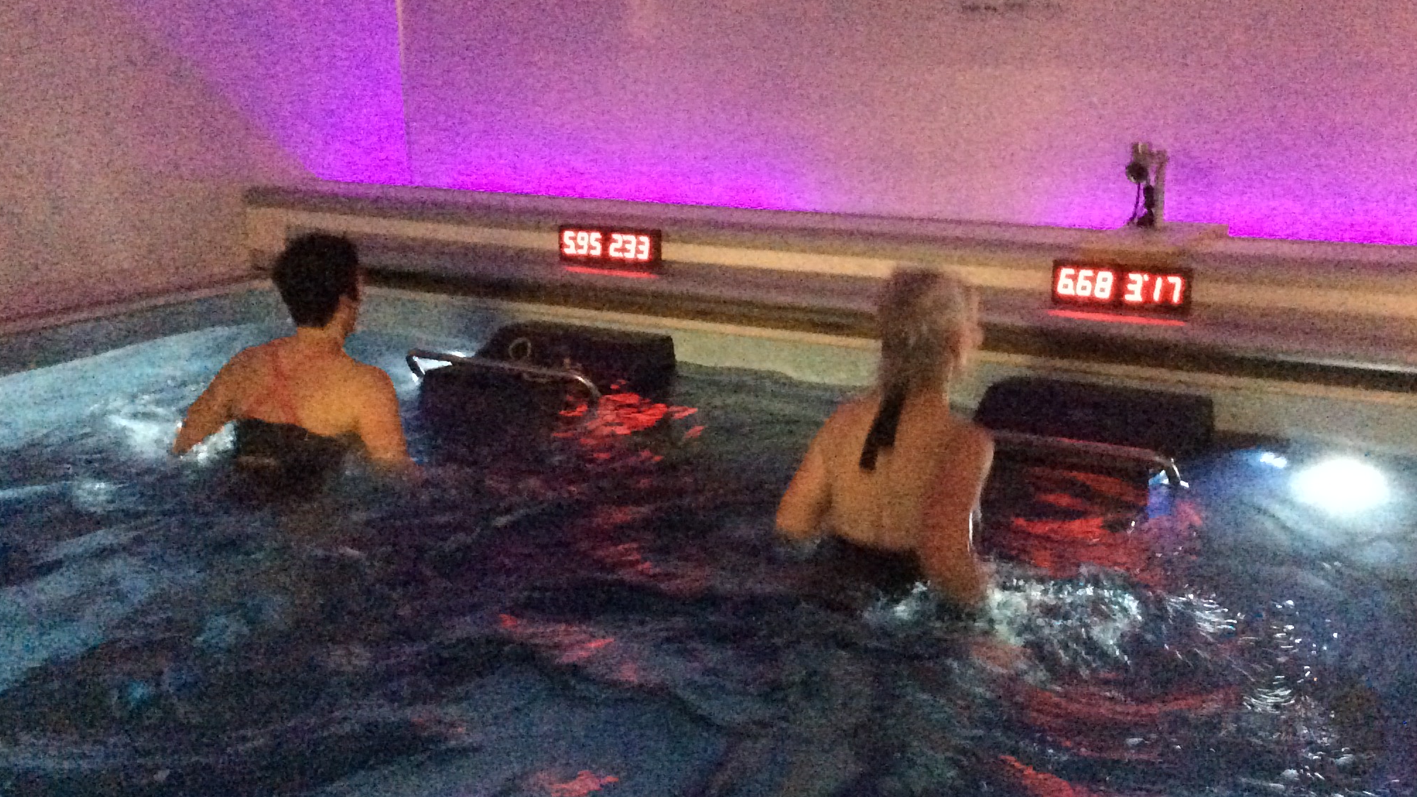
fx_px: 1691
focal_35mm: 45
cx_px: 799
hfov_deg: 45.4
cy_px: 365
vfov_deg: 26.5
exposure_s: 1/17
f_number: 2.4
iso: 800
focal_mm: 3.3
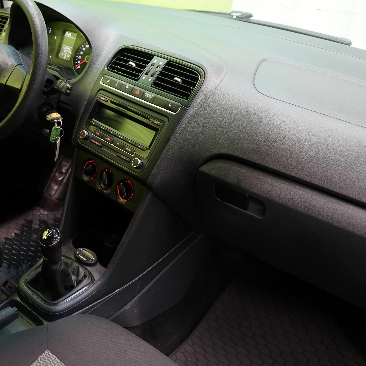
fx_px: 502
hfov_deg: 38.3
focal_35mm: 42
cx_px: 65
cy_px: 183
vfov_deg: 40.0
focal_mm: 28
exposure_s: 1/30
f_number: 3.5
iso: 1000
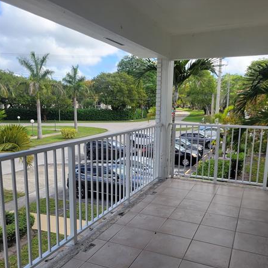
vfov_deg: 52.2
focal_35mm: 31
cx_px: 134
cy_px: 160
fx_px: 272
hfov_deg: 52.5
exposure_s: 1/1102
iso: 40
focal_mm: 5.4
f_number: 1.8
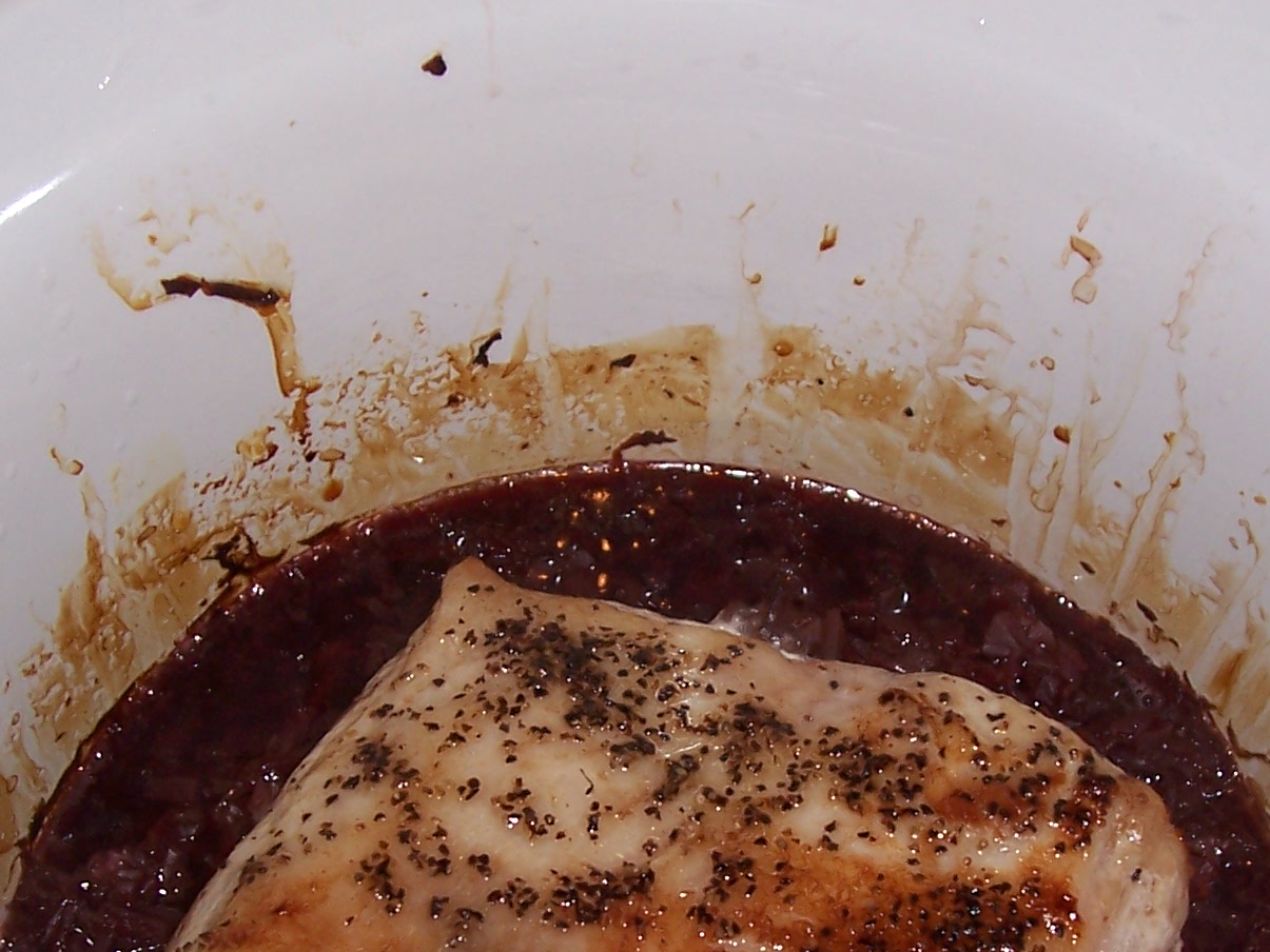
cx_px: 725
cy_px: 824
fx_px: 2385
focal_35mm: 65
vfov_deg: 22.1
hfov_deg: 29.8
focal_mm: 5.6
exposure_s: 1/60
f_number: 2.7
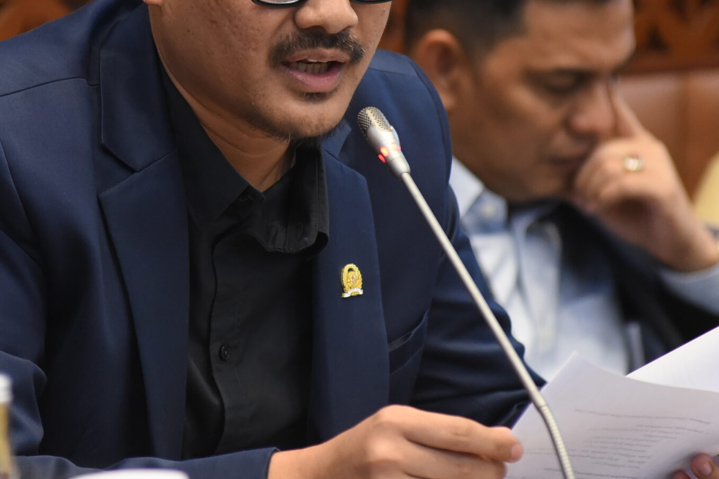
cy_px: 73
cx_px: 212
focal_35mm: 378
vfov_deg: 3.6
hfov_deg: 5.5
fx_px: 7550
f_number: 4
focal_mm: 200
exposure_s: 1/125
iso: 3200
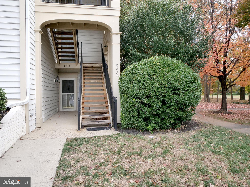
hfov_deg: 71.6
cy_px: 94
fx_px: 173
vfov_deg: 56.8
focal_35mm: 24
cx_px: 125
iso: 800
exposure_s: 1/500
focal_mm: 12
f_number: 8
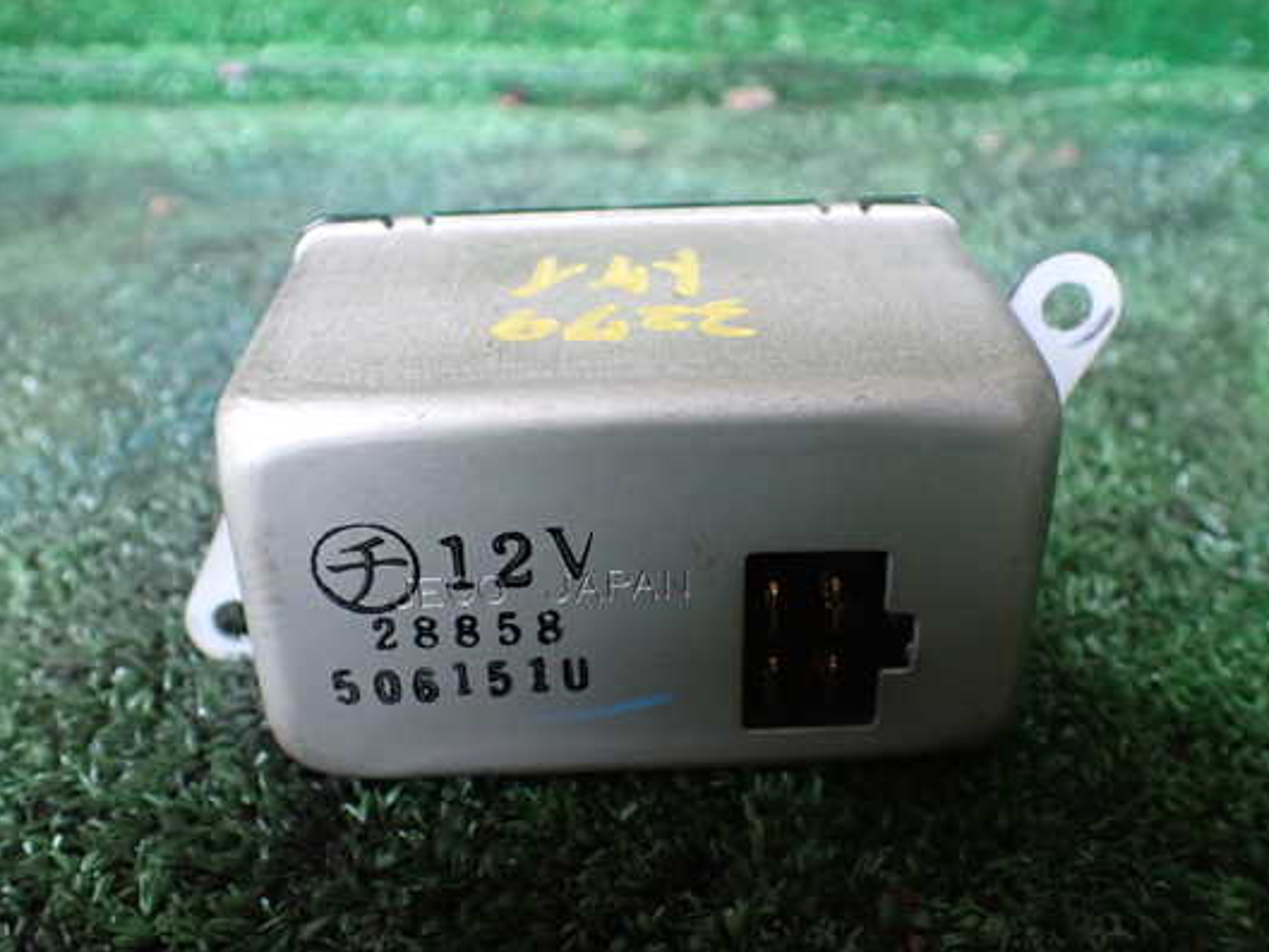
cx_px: 643
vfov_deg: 41.8
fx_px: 1247
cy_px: 477
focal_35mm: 34
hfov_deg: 53.9
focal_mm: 5.4
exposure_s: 1/80
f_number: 2.3
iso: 800
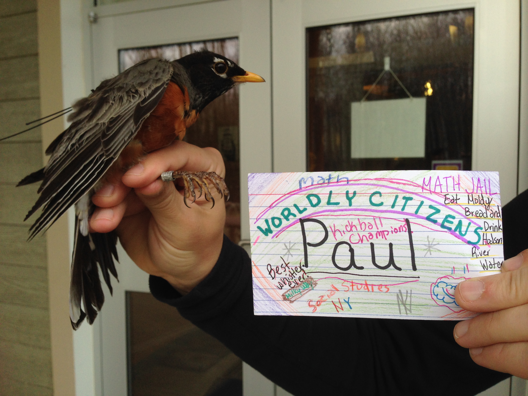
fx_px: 503
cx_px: 264
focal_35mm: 33
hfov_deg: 55.4
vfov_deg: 42.9
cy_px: 198
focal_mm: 4.12
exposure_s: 1/120
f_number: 2.4
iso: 64
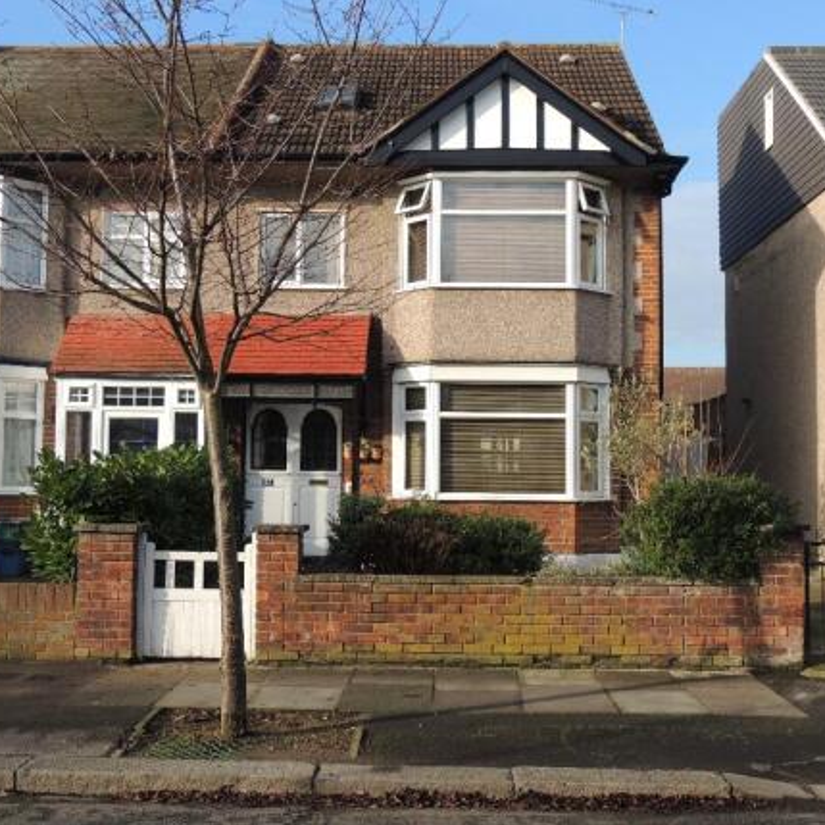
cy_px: 418
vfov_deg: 40.0
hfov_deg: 40.0
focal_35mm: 42
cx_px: 411
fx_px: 1132
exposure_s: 1/500
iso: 100
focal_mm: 6.2
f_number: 3.3
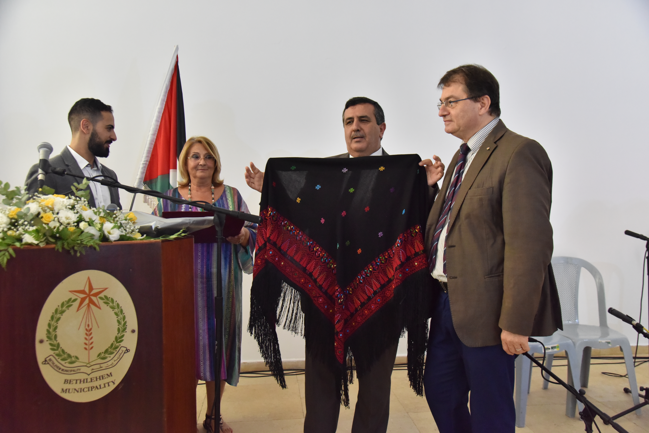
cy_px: 216
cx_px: 324
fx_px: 541
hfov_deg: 61.9
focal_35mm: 30
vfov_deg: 43.6
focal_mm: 30
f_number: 5
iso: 3200
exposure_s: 1/100
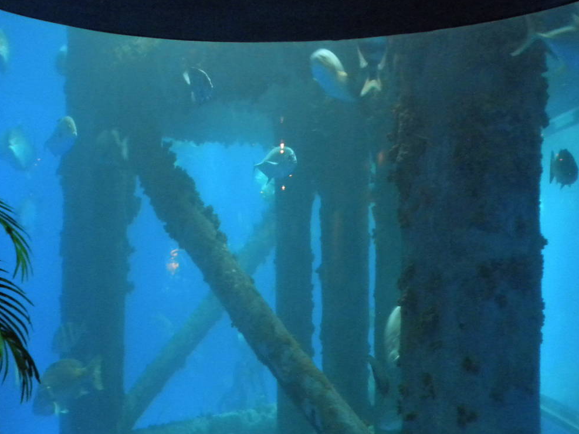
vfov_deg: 24.2
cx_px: 222
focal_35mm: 60
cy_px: 311
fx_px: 1003
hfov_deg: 32.1
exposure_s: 1/12.1
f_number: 3.5
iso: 400
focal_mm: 6.6
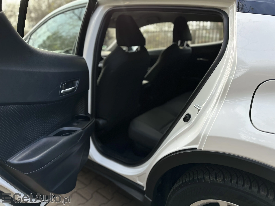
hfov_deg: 71.6
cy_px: 103
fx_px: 191
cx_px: 138
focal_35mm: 24
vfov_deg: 56.8
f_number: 1.78
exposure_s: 1/251
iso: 80
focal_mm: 6.86
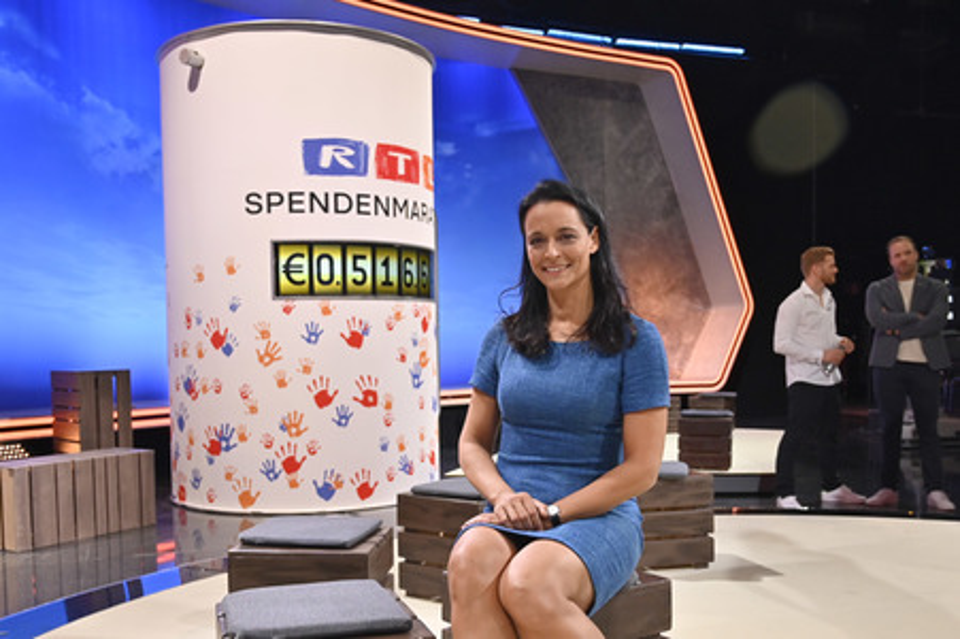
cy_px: 320
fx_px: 640
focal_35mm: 24
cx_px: 480
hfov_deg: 73.8
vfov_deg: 53.1
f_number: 4
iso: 1000
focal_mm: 24
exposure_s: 1/200
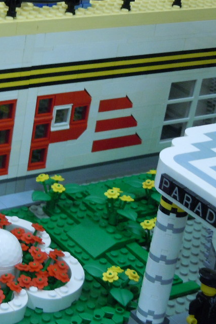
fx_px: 891
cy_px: 137
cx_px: 7
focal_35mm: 99
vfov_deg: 20.6
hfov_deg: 13.6
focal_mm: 10.6
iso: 400
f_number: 4
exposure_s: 1/40
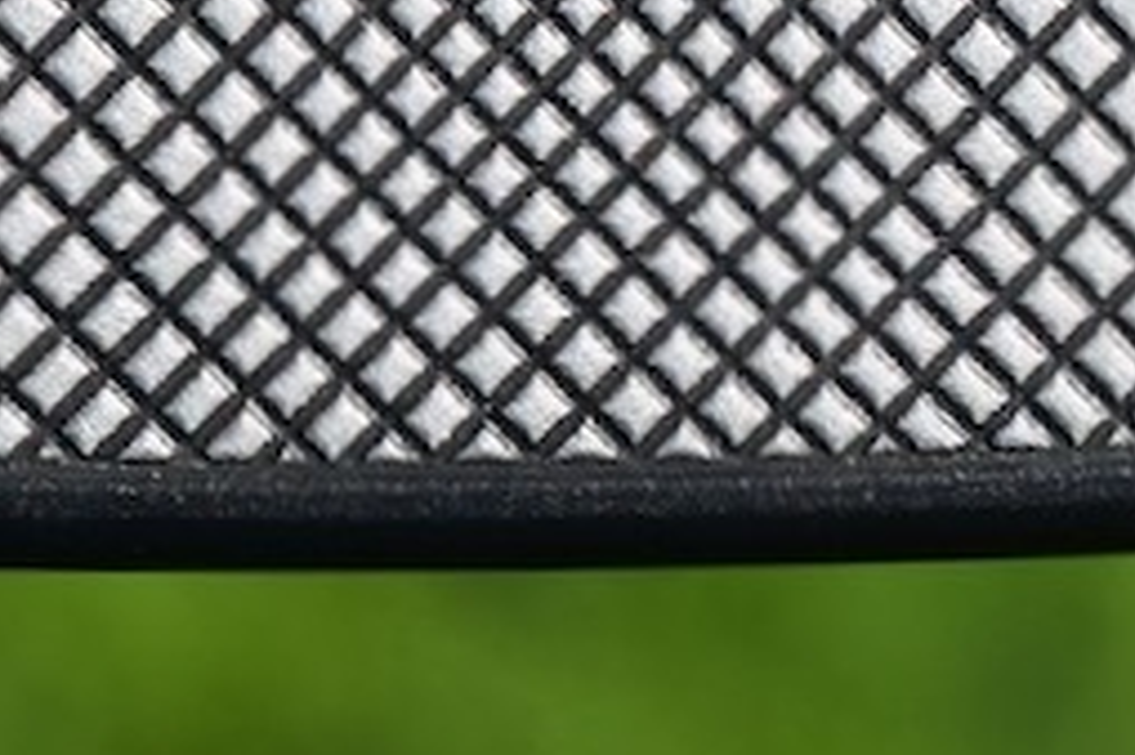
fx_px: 10271
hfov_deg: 6.3
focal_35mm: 326
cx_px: 492
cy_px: -268
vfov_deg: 4.2
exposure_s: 1/320
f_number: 9
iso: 200
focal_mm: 46
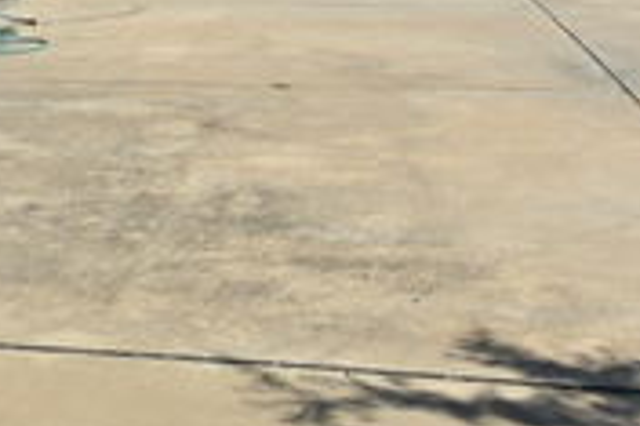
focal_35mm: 70
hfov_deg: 28.2
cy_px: -155
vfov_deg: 17.9
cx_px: 116
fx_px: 1243
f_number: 8
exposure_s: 1/1000
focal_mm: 24
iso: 200
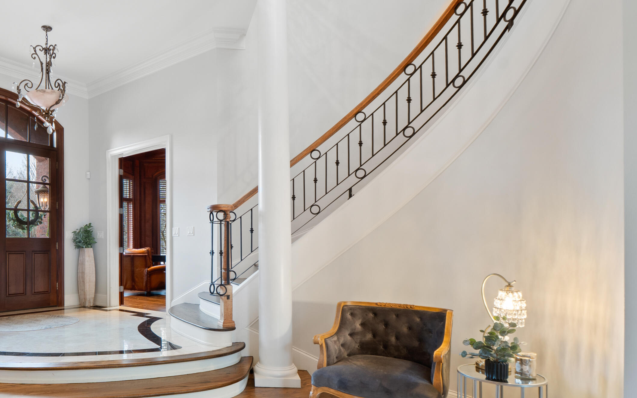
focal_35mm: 26
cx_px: 194
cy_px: 251
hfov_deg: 67.7
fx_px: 451
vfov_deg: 47.1
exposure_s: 1/1.25
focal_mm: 12
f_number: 9
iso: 250
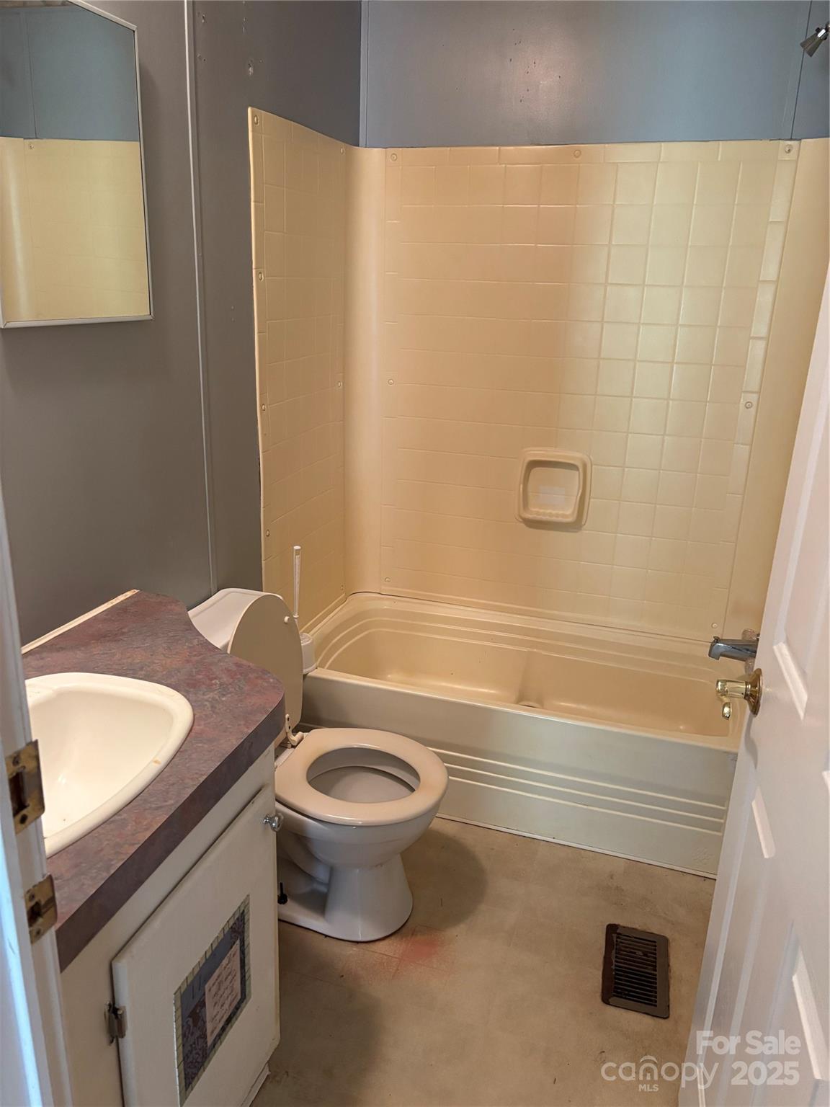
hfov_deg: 53.1
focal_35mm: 26
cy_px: 554
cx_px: 415
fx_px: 831
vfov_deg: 67.3
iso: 320
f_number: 1.6
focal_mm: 5.96
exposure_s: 1/60
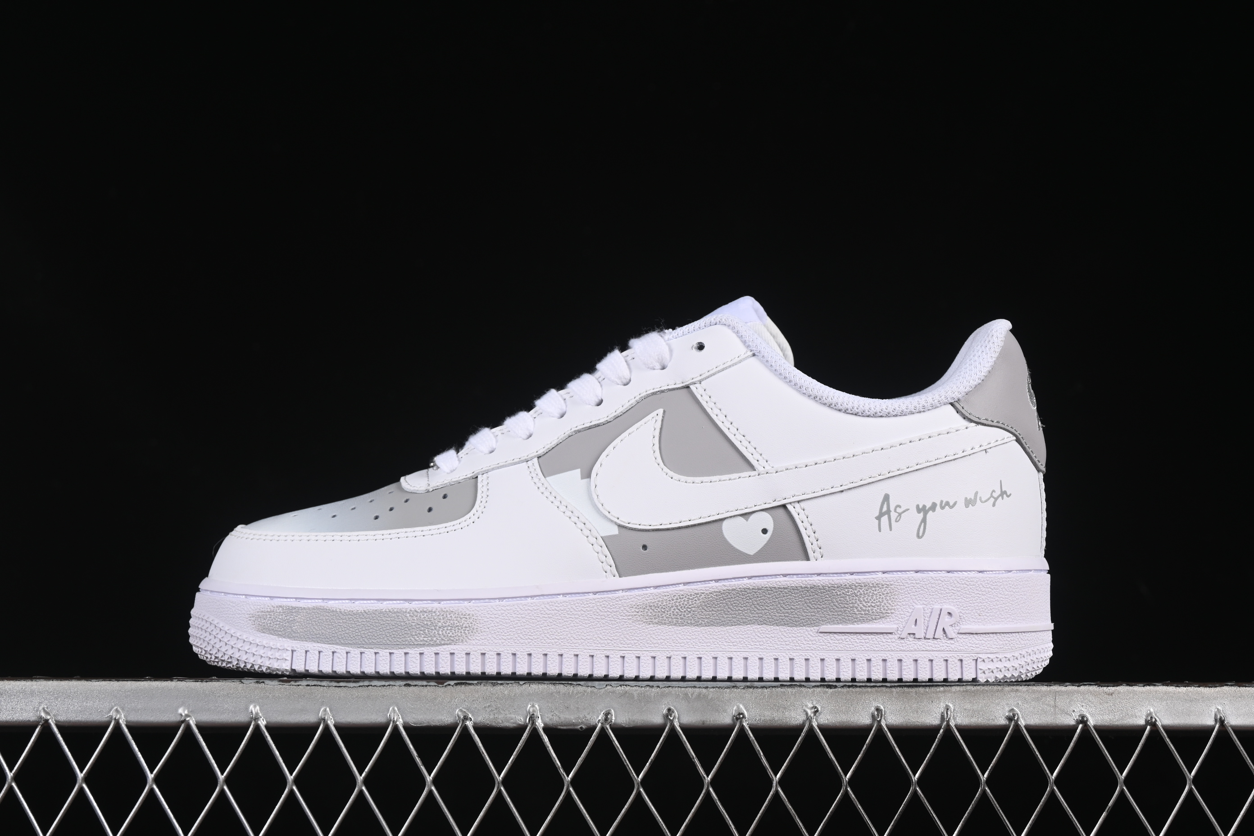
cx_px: 627
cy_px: 418
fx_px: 2612
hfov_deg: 27.0
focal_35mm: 75
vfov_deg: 18.2
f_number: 8
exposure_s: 1/80
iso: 160
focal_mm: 50
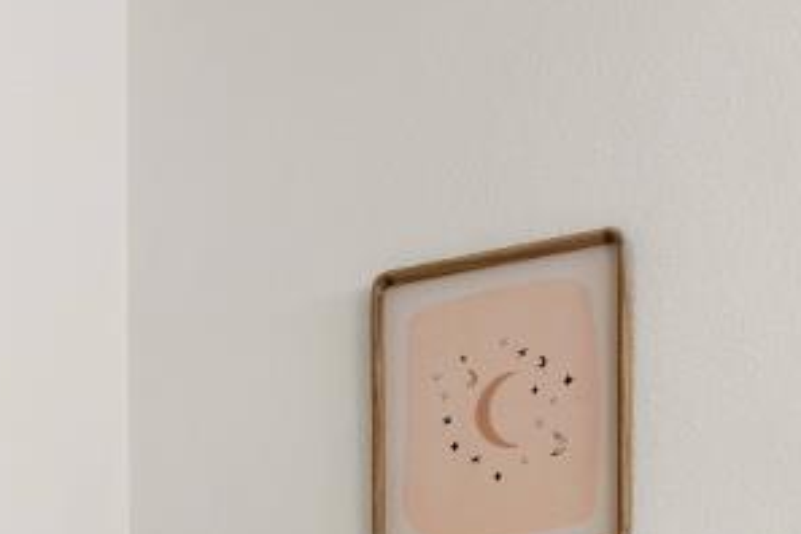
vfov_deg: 13.4
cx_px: 5
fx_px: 1913
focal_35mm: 86
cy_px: 1100
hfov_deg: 22.7
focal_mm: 17
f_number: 16
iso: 200
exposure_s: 1/2
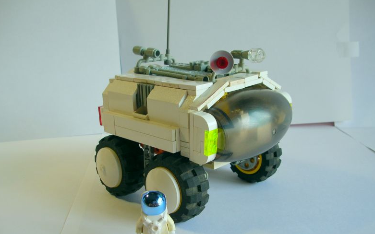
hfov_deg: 51.5
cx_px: 187
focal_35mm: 38
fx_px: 388
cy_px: 138
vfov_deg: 33.5
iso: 50
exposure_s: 1/19.7
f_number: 2.8
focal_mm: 5.8
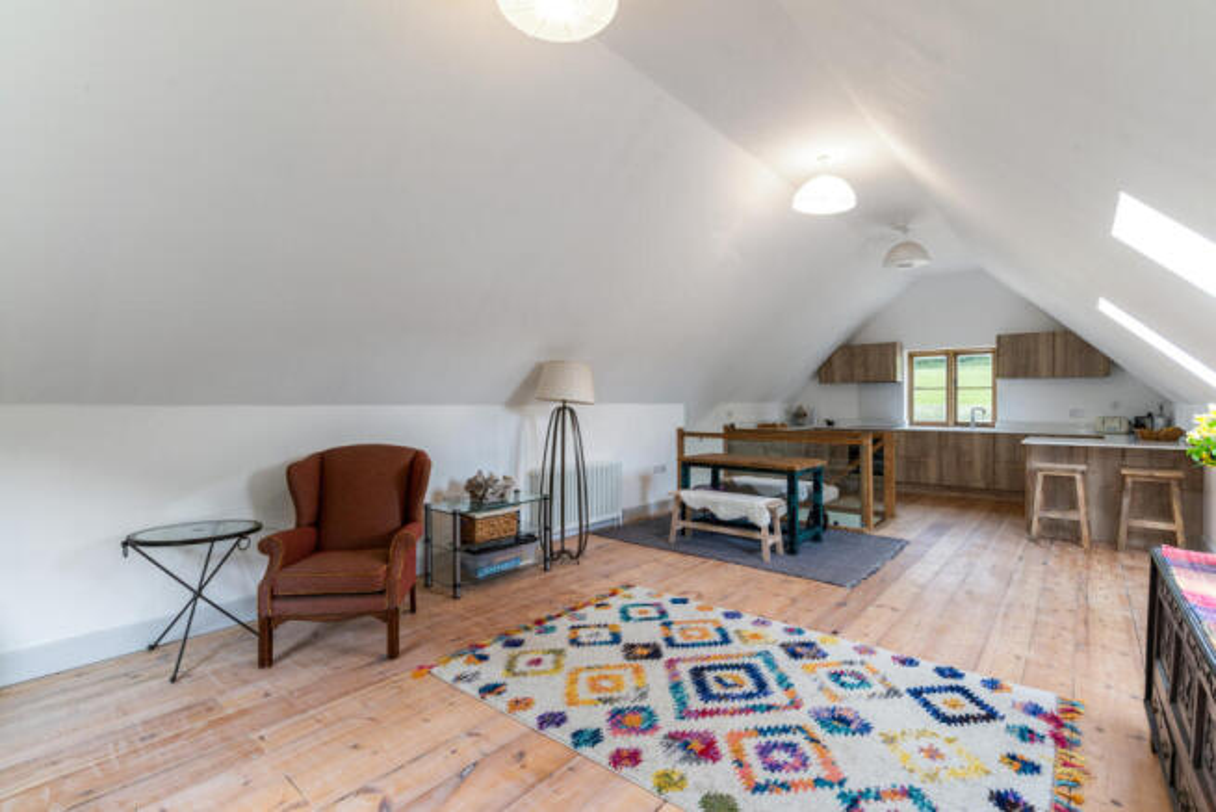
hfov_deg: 96.7
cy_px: 406
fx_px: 541
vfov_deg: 73.8
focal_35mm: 16
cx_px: 608
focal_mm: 16
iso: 400
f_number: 11
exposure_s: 1/20
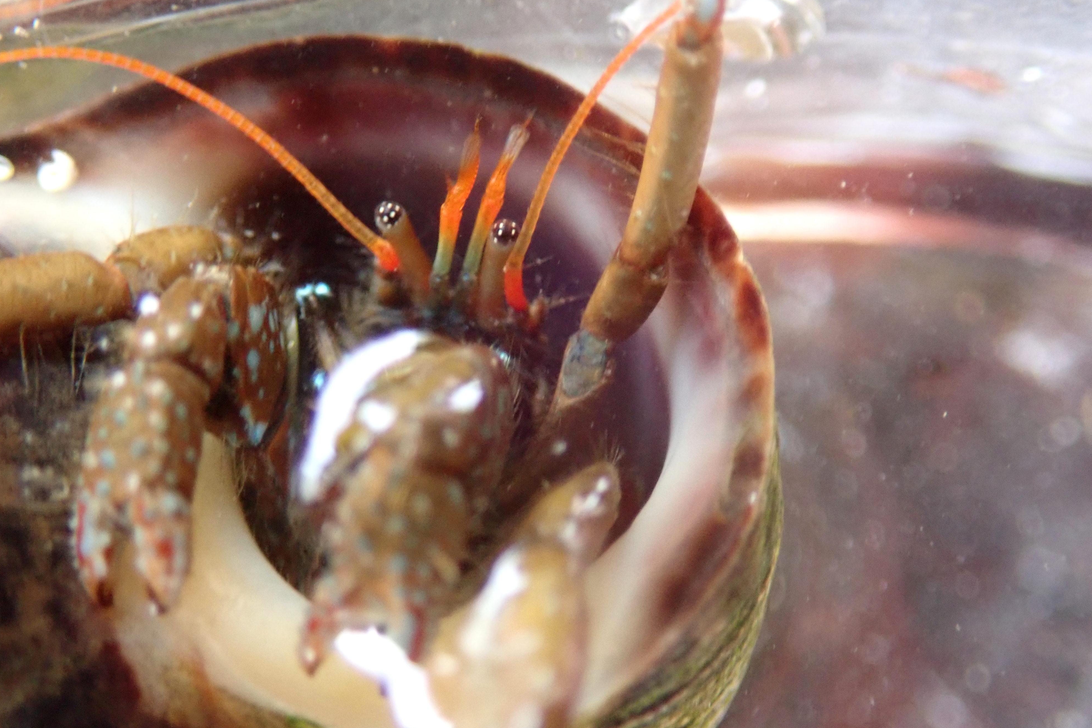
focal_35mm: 60
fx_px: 1820
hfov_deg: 33.4
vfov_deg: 22.6
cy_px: 355
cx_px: 547
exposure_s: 1/50
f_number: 3.5
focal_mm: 10.29
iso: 1000
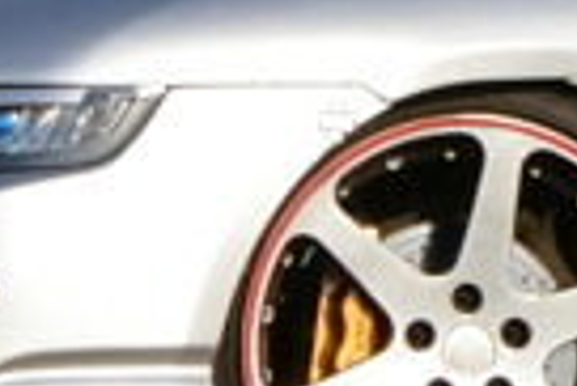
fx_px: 14103
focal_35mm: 879
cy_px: -157
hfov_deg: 2.3
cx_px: 1099
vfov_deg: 1.6
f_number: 16
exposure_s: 1/125
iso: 200
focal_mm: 78
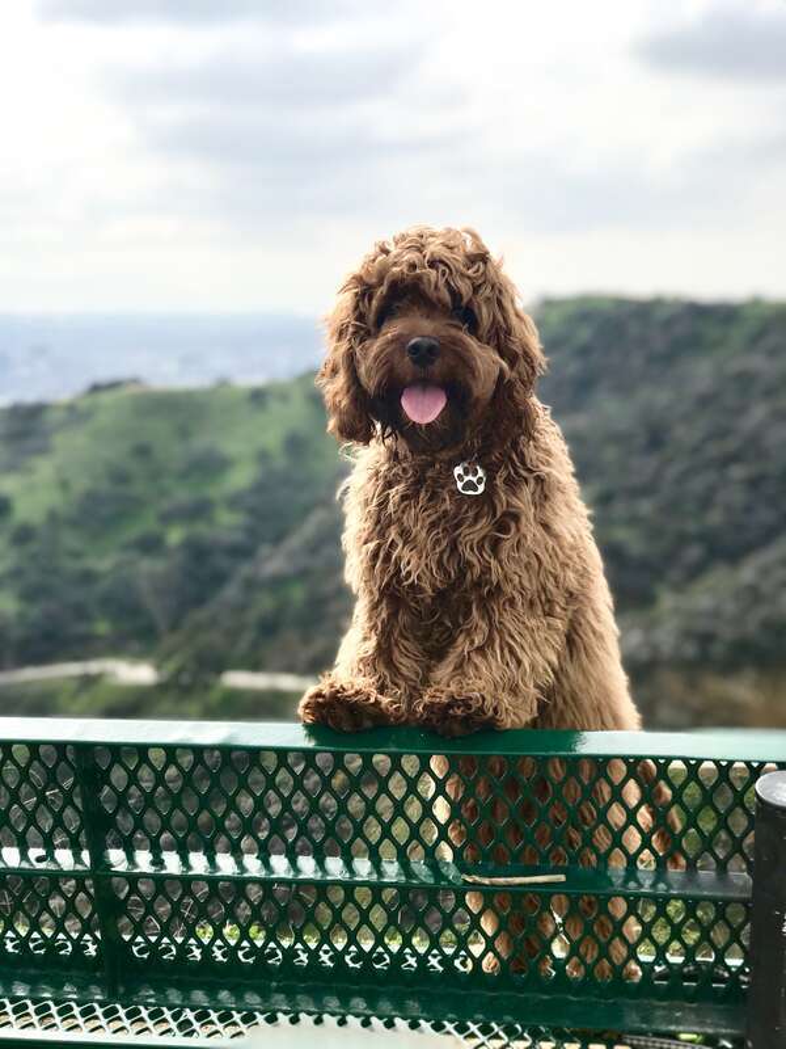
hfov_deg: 25.7
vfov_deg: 33.8
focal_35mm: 57
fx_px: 1726
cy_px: 524
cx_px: 393
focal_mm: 6.6
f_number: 2.8
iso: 20
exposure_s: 1/1312
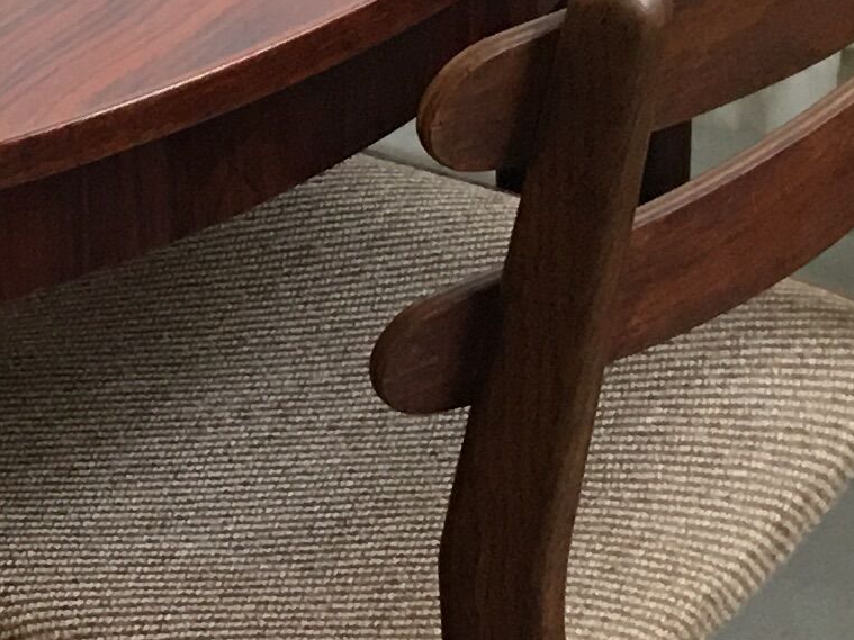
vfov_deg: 9.6
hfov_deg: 11.5
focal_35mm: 154
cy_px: 327
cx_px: -865
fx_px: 3799
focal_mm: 4.15
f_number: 2.2
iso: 80
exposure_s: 1/17
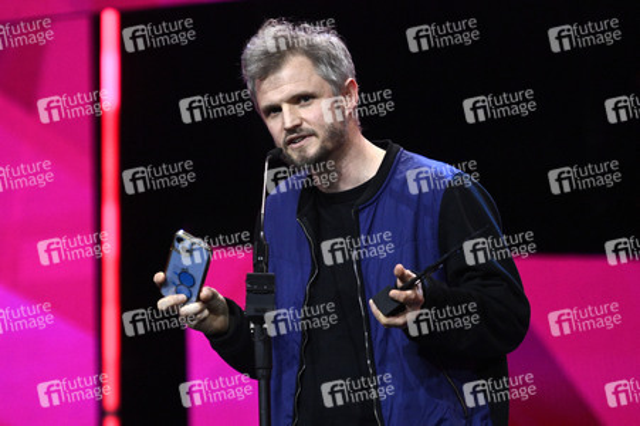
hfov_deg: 8.2
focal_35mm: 250
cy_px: 213
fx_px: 4441
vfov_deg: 5.5
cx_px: 320
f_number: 5.6
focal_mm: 250
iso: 10000
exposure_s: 1/250
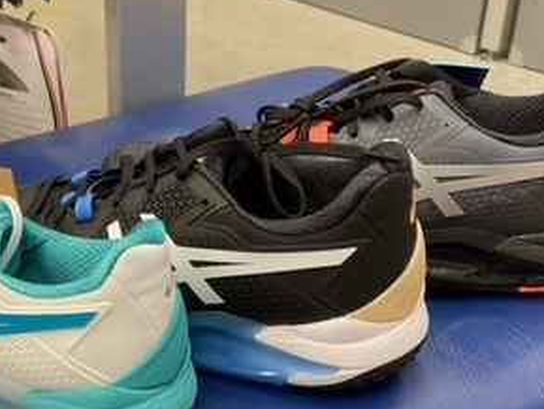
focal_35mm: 62
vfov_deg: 23.1
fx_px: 975
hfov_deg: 29.7
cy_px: 368
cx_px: 41
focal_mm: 3.99
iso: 80
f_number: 1.8
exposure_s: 1/50
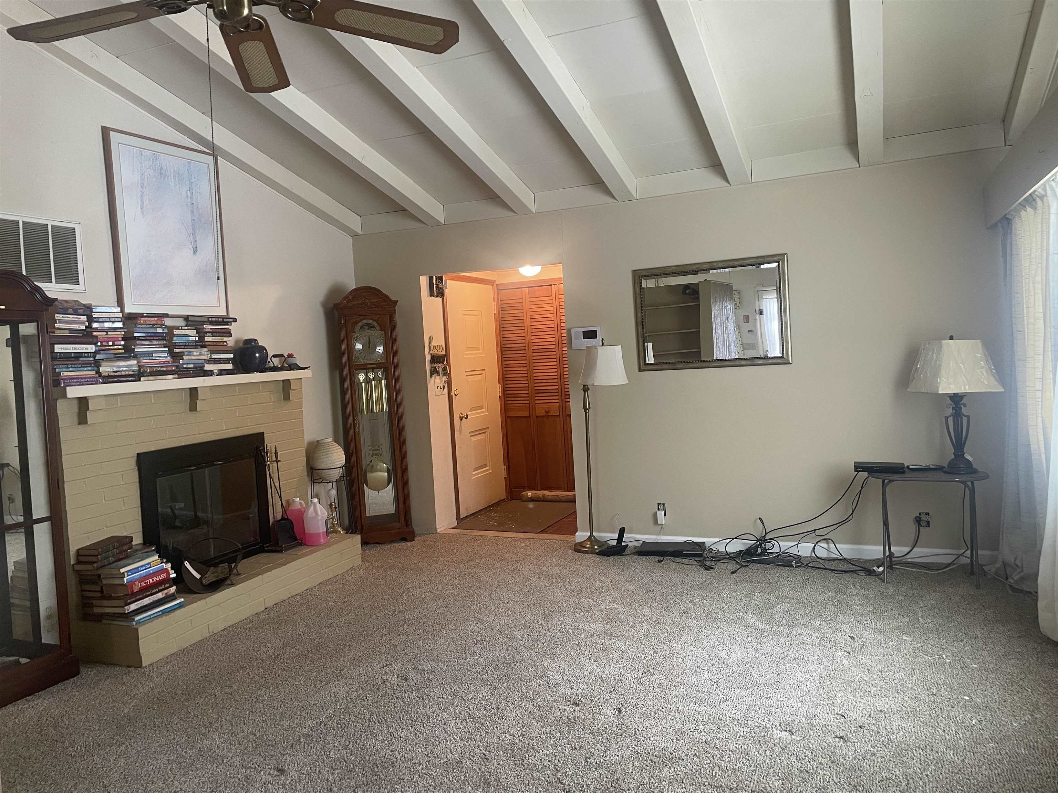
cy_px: 396
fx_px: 795
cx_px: 529
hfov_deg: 67.3
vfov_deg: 53.1
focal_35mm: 26
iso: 160
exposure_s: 1/60
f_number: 1.6
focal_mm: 4.2
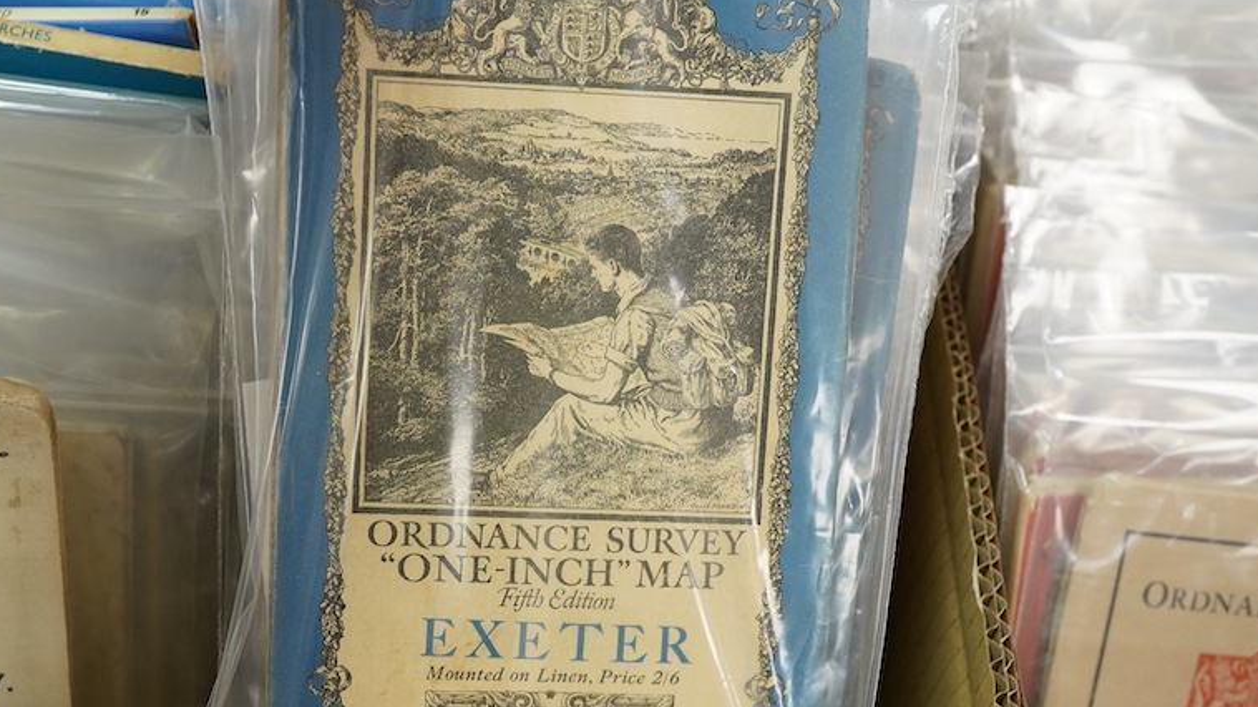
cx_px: 569
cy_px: 410
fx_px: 1868
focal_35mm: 56
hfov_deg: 37.2
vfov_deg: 21.4
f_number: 8
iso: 1250
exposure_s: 1/125
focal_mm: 30
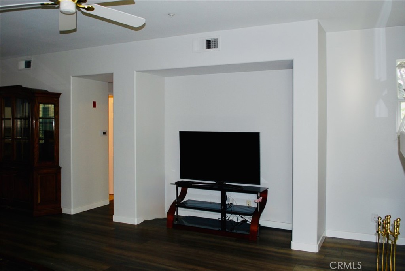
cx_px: 202
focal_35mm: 27
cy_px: 136
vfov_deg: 48.1
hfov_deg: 67.3
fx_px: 304
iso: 200
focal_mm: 18
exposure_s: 1/60
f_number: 3.5
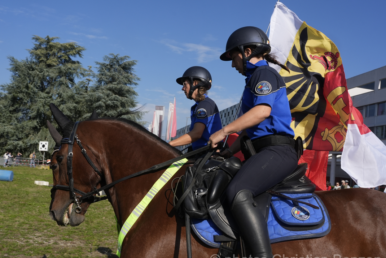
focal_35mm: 37
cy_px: 138
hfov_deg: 51.9
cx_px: 187
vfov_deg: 35.9
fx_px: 397
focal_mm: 33
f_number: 10
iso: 400
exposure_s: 1/1000
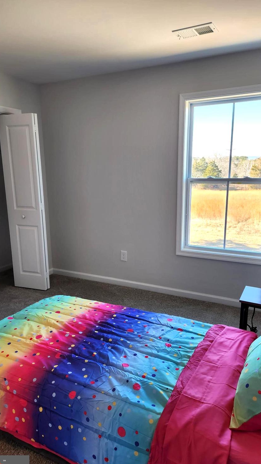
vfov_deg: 71.9
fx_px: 320
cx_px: 132
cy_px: 240
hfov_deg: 44.4
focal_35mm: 26
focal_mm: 5.4
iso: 100
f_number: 1.8
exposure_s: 1/180
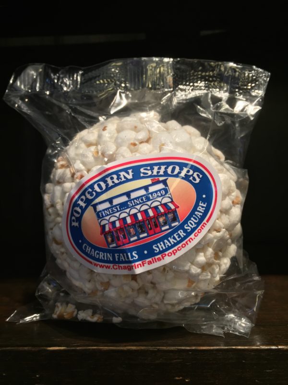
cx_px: 144
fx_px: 322
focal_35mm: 29
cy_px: 192
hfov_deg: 48.2
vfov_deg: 61.7
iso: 50
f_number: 2.2
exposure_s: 1/30
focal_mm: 4.15
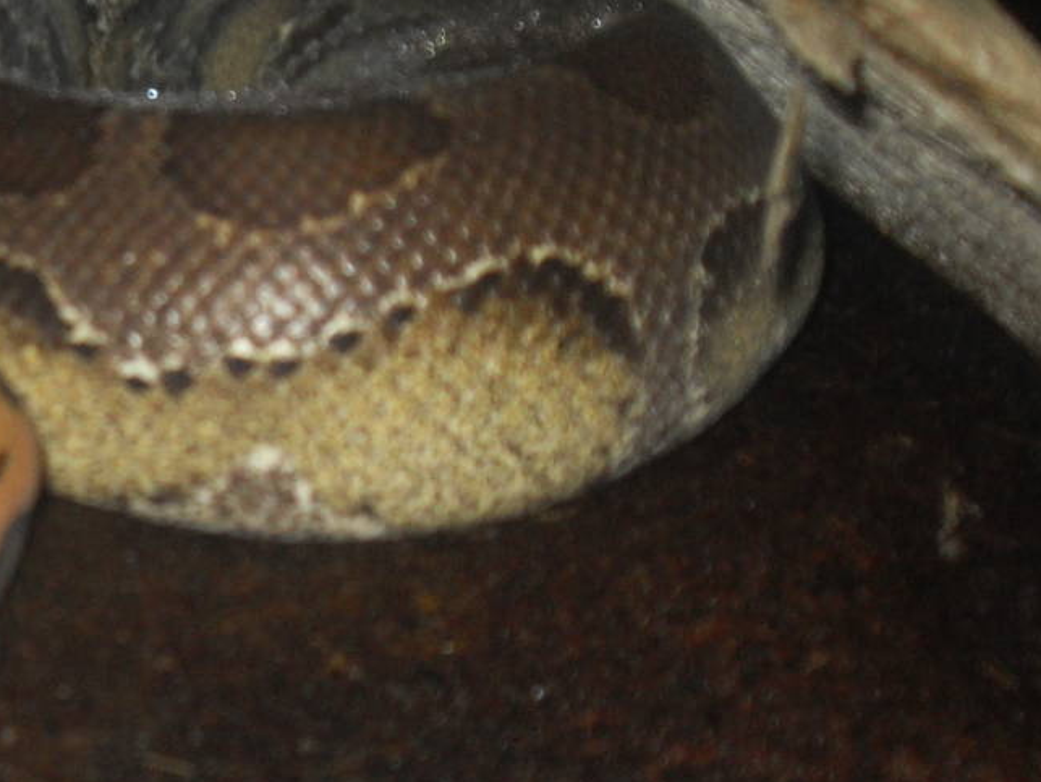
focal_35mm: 92
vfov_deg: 16.1
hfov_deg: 20.8
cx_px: 62
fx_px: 2768
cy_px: 505
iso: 100
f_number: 2.8
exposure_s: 1/45
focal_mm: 6.3
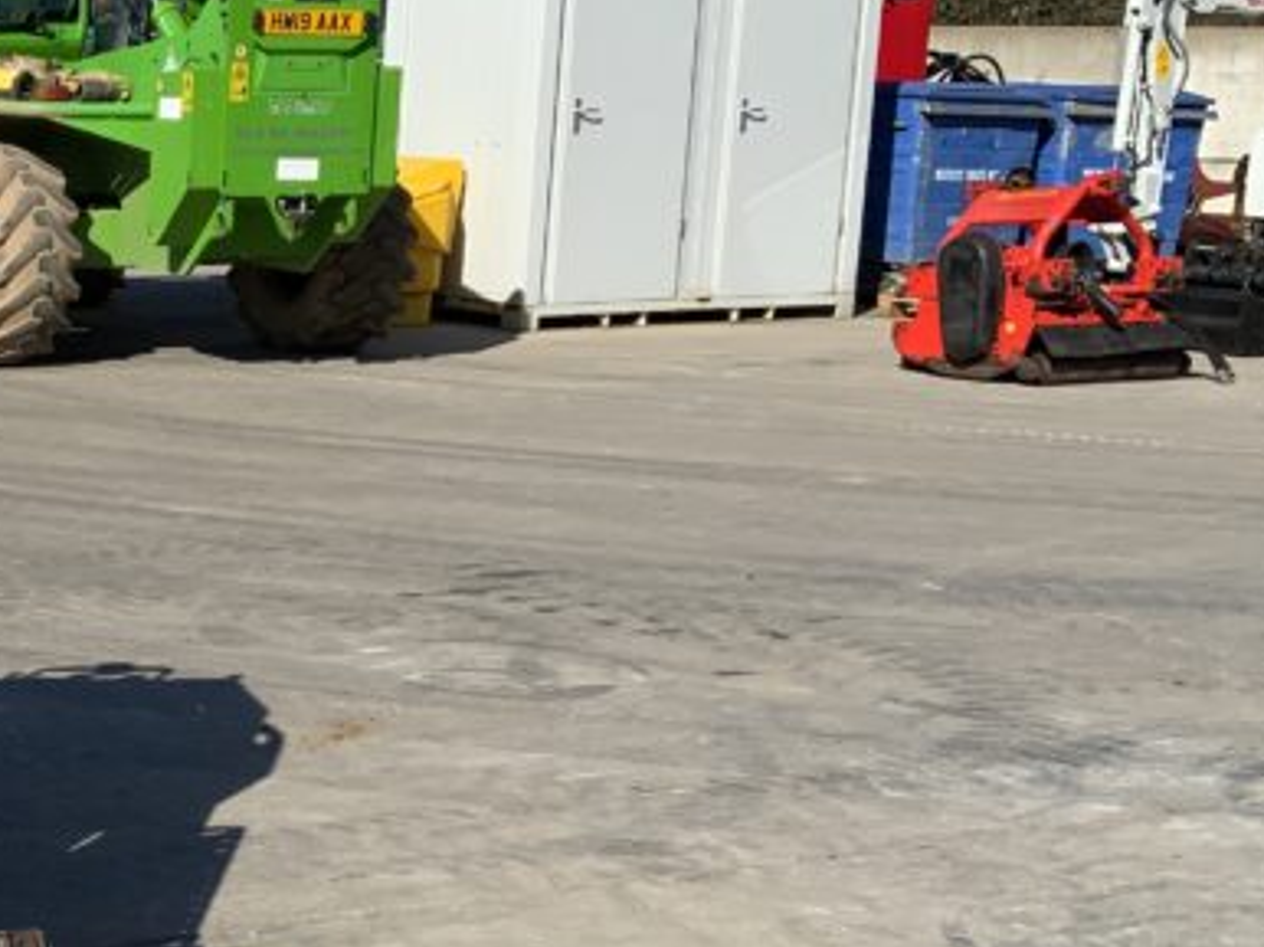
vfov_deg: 19.0
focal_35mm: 77
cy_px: 668
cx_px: -180
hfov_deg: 23.5
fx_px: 2810
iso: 20
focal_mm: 3
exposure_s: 1/2427
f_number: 1.8
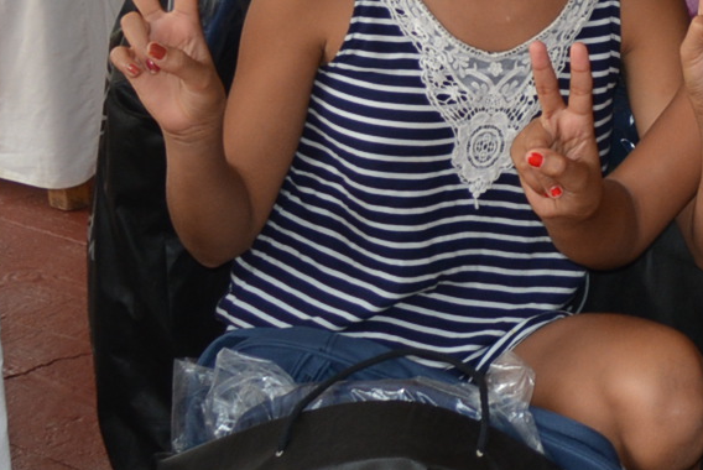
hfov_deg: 11.7
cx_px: 1378
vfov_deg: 8.5
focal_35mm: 158
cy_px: -247
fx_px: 3088
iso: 200
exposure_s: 1/200
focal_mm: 20
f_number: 3.5
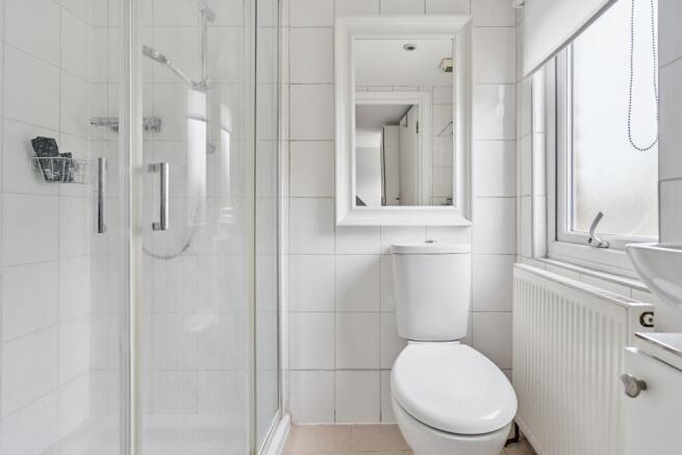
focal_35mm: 16
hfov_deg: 96.7
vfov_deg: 73.8
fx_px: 303
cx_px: 341
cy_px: 228
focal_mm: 16
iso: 320
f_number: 5.6
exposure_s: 1/6
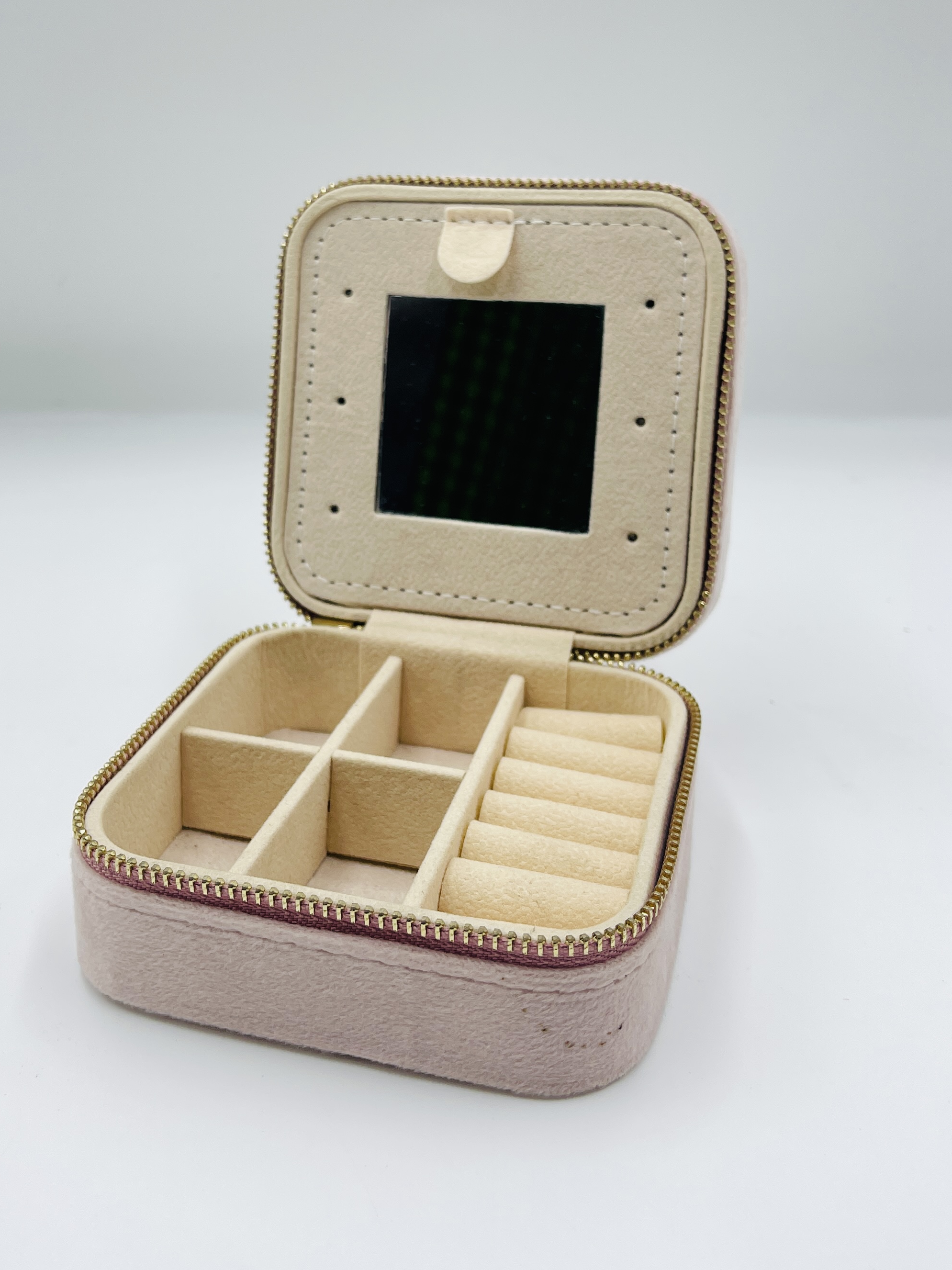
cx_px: 380
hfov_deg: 37.6
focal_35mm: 38
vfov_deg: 48.5
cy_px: 472
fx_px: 1394
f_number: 1.6
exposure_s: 1/316
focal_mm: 5.1
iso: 50
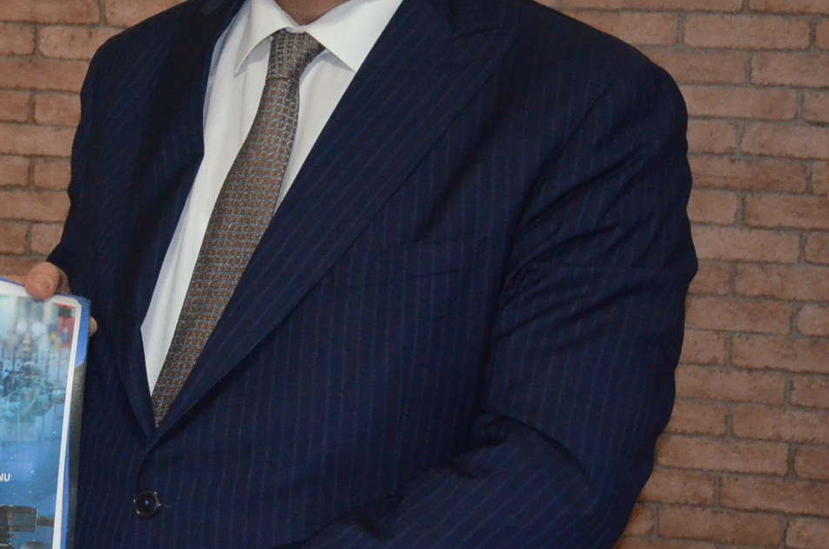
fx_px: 2665
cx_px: -41
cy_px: 155
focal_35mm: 116
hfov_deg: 17.2
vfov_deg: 11.7
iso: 3200
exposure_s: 1/60
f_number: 4
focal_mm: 30
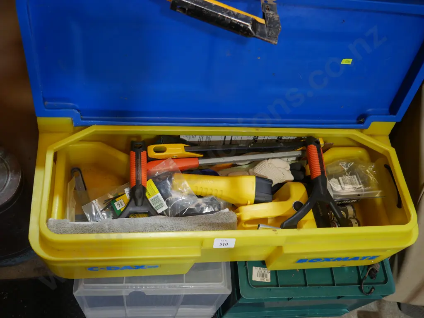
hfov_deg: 51.3
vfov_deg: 39.7
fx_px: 441
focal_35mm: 36
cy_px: 159
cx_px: 212
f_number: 4
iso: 250
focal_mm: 18
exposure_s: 1/60
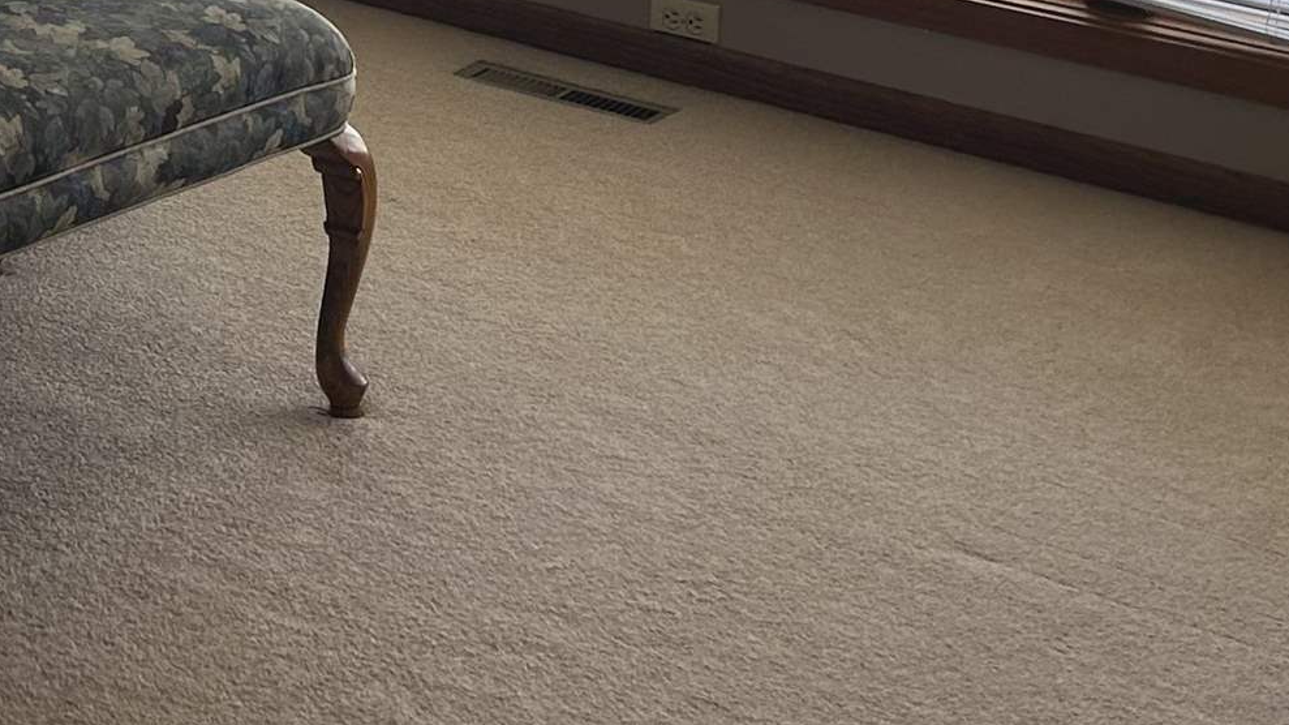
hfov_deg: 23.5
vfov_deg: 12.8
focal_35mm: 88
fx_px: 3007
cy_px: -472
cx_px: 120
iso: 32
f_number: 1.5
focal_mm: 5.7
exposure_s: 1/143
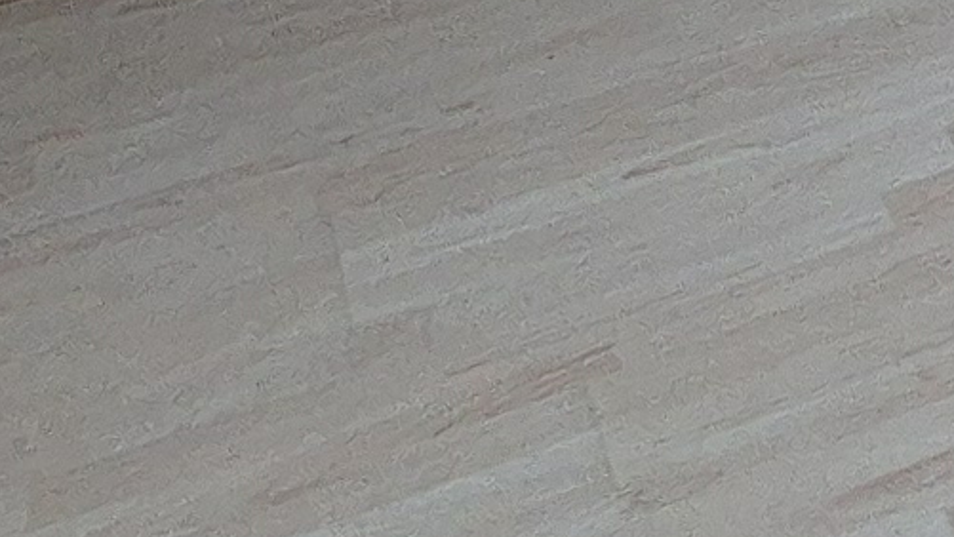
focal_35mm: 113
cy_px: -1422
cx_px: 3070
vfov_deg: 8.0
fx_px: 2859
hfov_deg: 10.5
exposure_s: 1/160
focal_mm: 2.2
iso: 50
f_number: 2.2
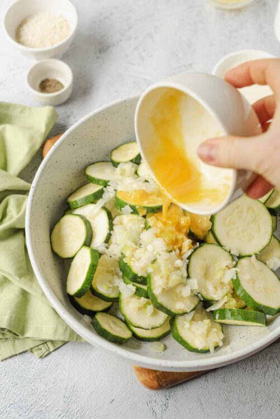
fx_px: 582
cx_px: 140
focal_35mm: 50
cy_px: 210
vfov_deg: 39.6
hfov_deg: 27.0
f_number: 5
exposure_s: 1/30
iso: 400
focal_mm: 50
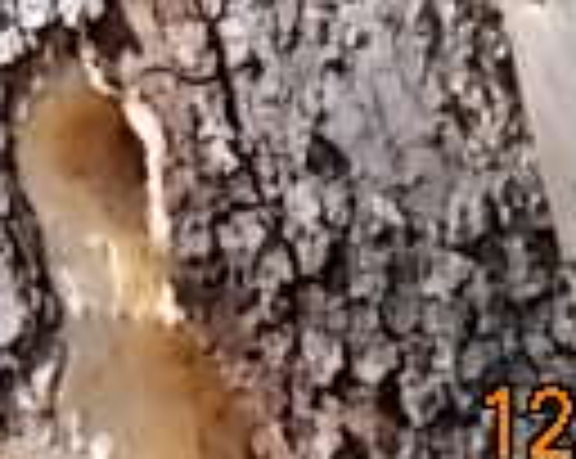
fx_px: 10792
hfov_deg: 3.0
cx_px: -324
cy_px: -400
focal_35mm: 634
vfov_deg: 2.4
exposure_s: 1/125
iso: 80
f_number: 6.5
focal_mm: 23
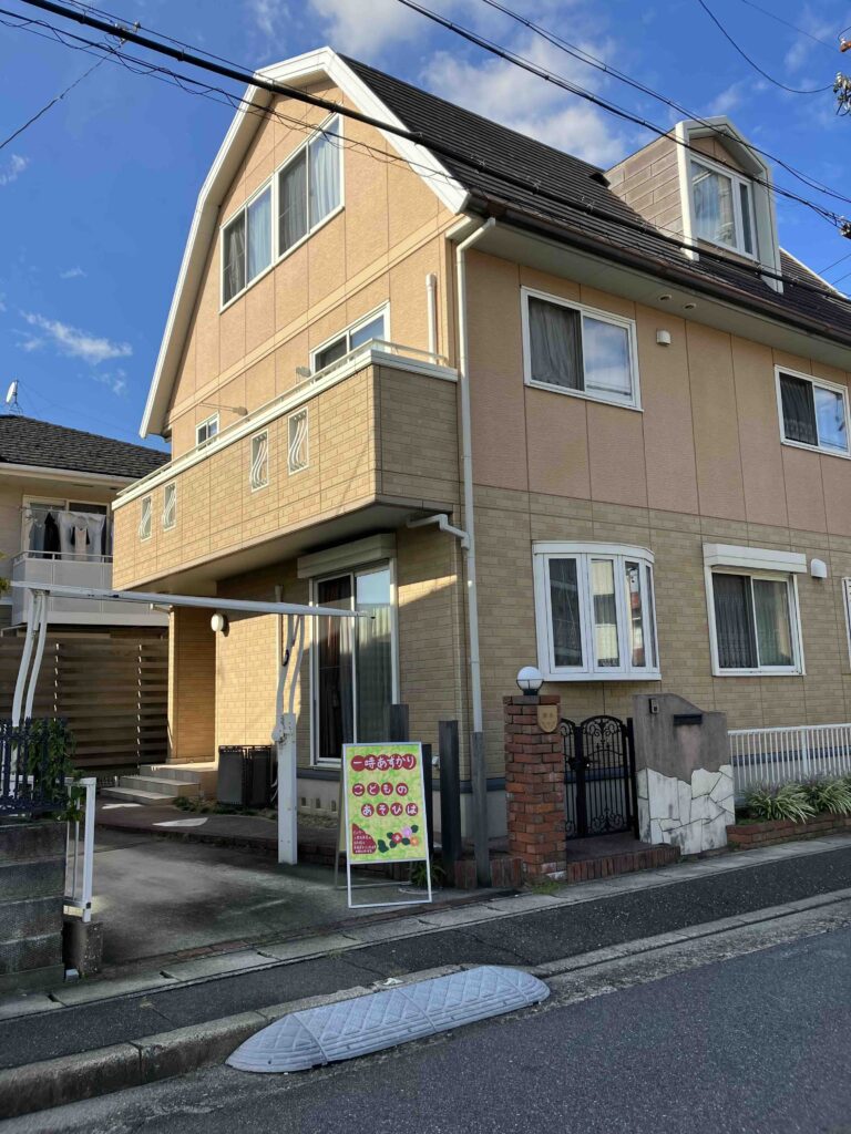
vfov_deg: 63.4
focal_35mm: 28
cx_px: 426
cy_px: 567
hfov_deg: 49.7
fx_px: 918
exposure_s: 1/1066
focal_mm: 3.99
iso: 32
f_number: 1.8
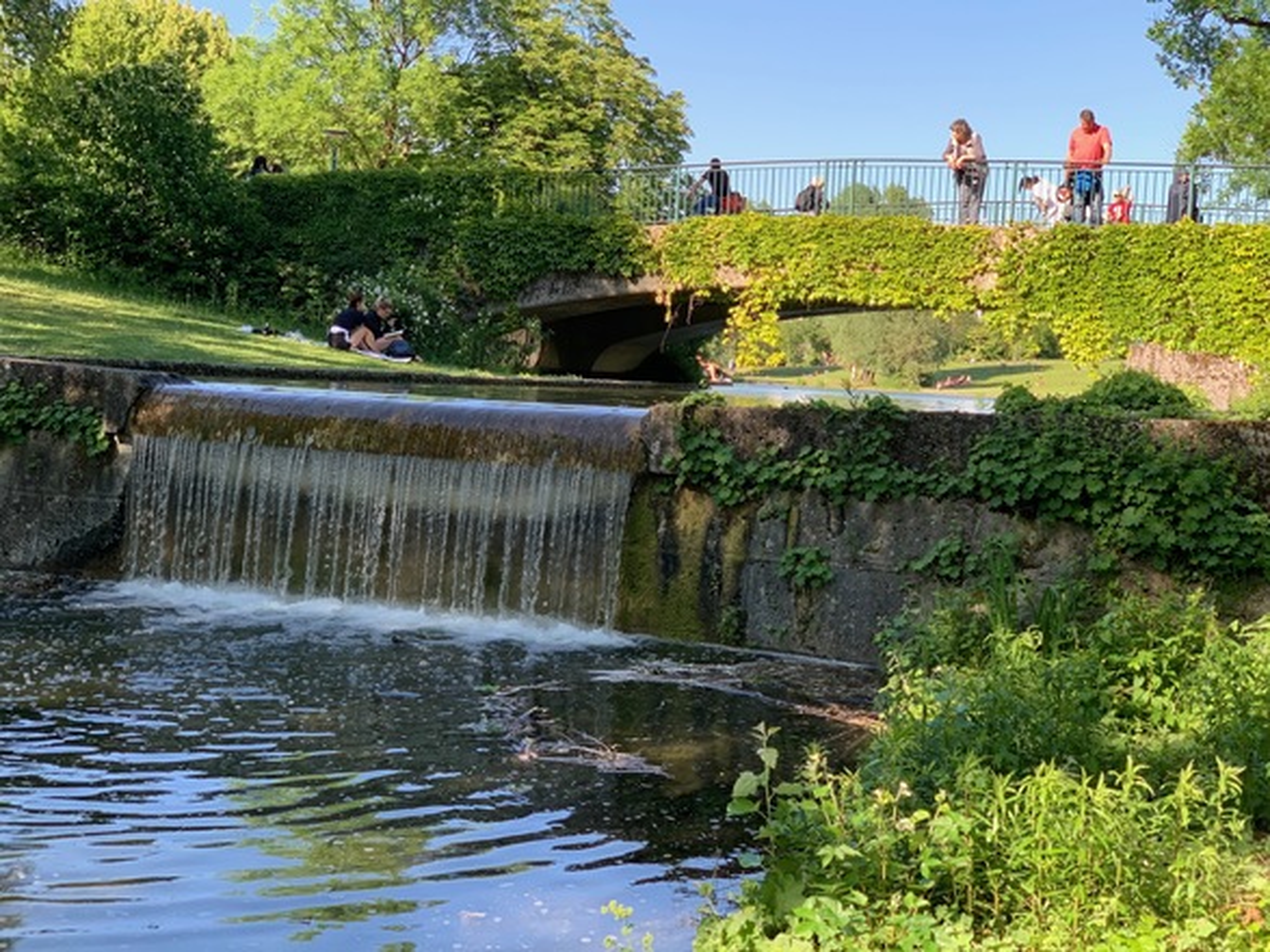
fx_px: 1907
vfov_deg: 28.0
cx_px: 635
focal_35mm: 52
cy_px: 476
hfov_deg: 36.8
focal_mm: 6
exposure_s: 1/122
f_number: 2.4
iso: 16
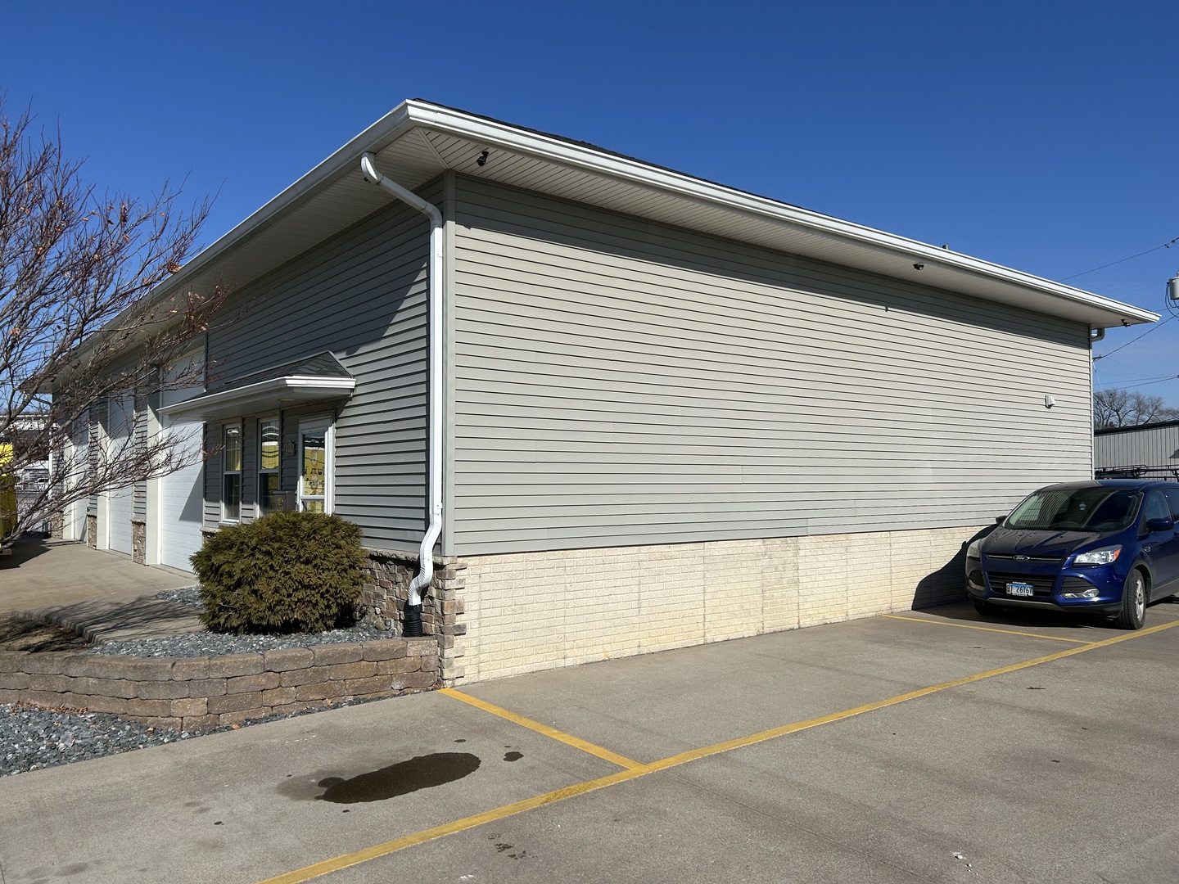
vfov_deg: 53.1
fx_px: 886
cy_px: 442
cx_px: 590
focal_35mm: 26
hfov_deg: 67.3
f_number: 1.5
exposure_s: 1/9434
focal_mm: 5.7
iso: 50
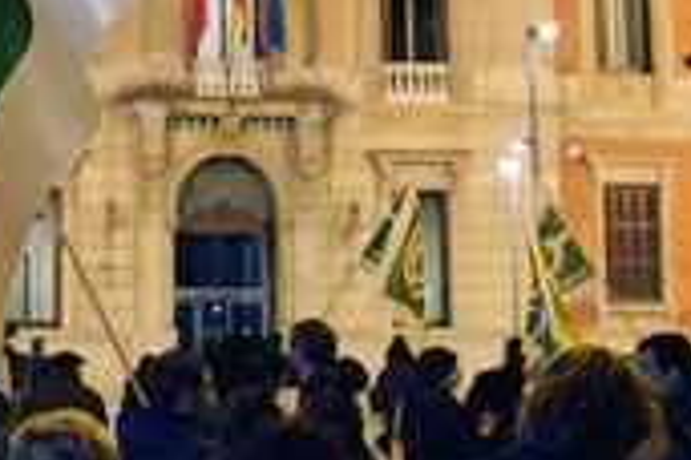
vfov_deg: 19.9
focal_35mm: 68
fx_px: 1305
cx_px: -16
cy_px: 125
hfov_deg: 27.7
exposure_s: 1/125
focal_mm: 16
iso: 3200
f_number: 2.8
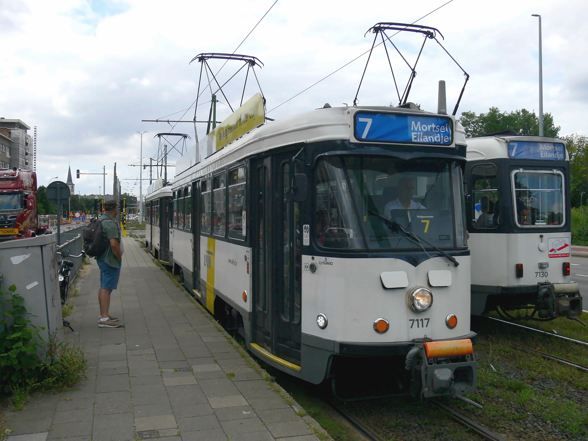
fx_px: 594
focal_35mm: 35
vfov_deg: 40.7
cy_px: 220
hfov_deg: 52.6
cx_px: 294
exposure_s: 1/800
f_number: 3.6
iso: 80
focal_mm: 7.4
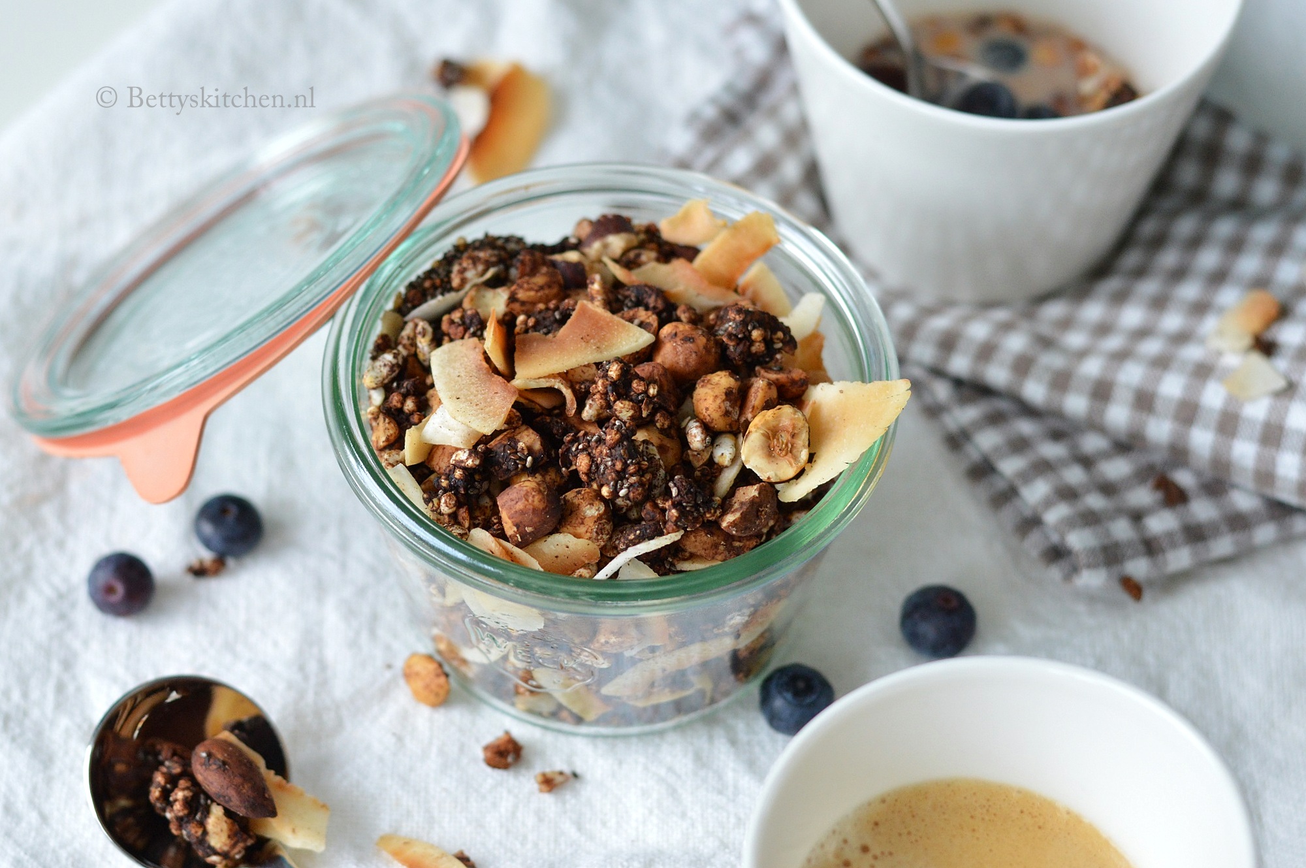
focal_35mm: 75
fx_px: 2718
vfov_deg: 18.1
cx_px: 653
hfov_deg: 27.0
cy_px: 434
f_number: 4
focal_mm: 50
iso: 800
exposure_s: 1/80
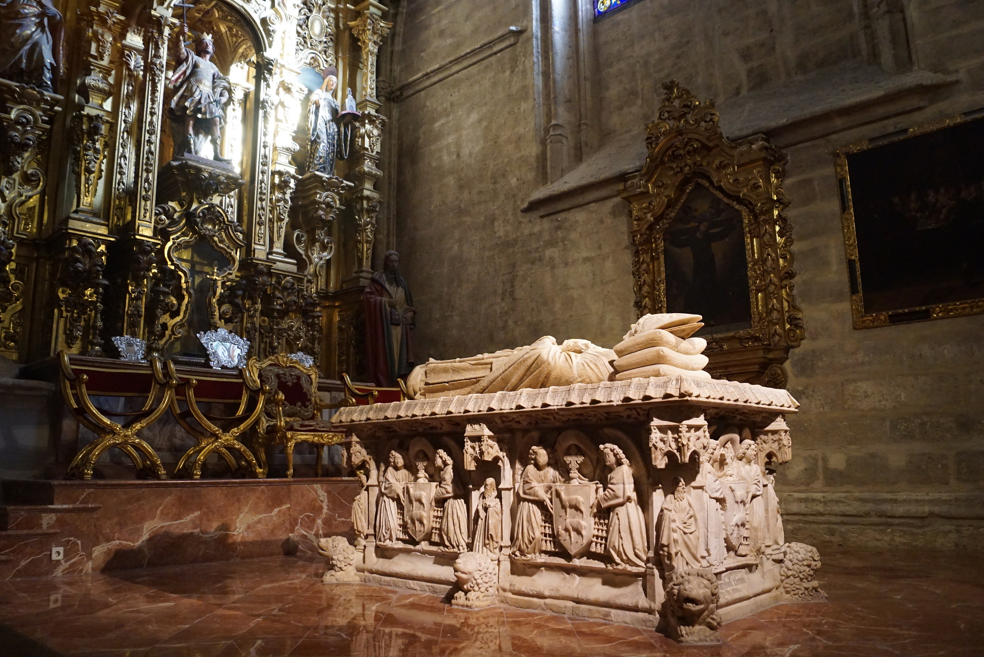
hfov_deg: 67.4
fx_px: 738
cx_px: 492
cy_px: 328
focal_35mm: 27
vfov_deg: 48.0
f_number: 3.5
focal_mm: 18
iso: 3200
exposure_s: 1/100
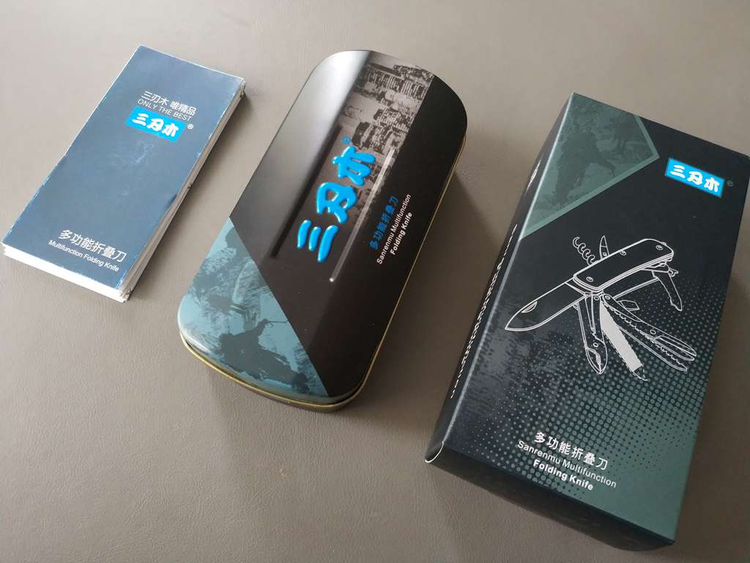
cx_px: 375
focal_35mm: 32
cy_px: 282
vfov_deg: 44.2
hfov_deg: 56.8
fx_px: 693
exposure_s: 1/25
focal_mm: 4.5
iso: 444
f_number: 2
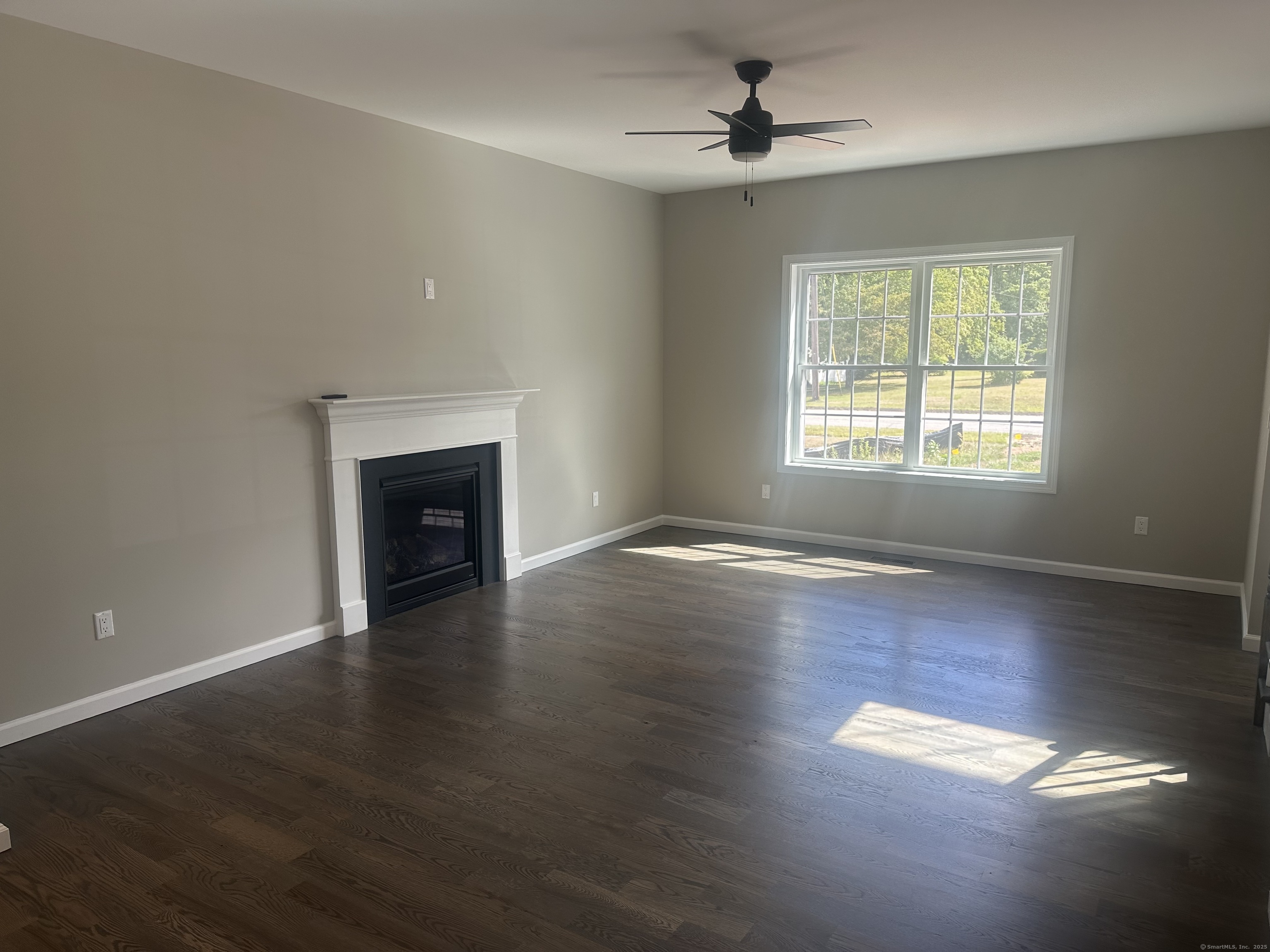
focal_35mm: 24
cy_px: 476
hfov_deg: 71.6
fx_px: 881
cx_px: 635
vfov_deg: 56.8
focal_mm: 6.86
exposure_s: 1/155
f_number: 1.78
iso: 80
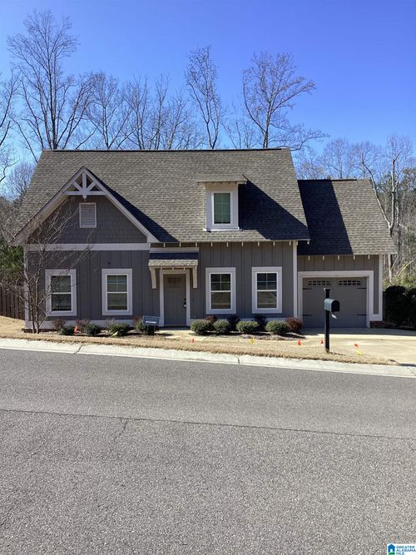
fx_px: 497
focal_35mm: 31
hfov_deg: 45.4
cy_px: 278
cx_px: 208
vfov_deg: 58.4
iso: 25
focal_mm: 3.3
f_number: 2.4
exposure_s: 1/799
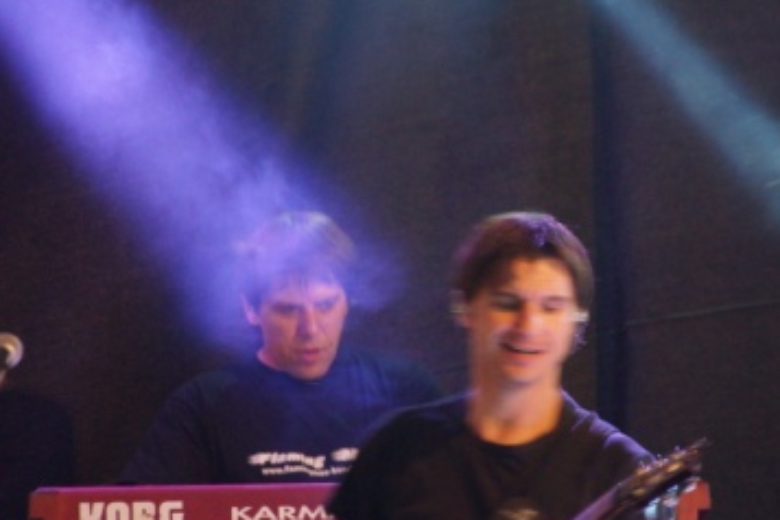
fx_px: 12219
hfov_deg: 3.7
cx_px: 385
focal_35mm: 564
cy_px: 312
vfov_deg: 2.4
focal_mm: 300
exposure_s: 1/20
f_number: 6.3
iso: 3200
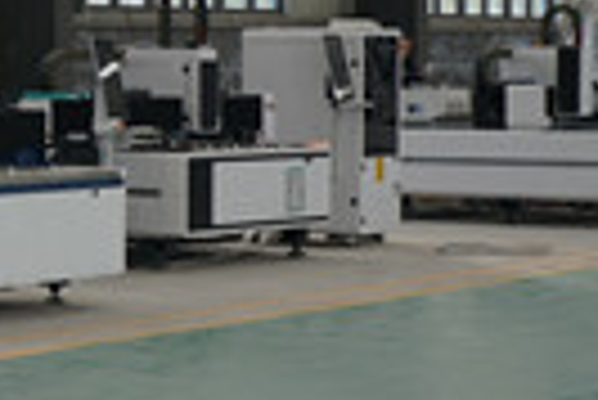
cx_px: -63
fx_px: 2544
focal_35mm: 153
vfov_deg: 9.0
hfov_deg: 13.1
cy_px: 85
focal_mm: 34
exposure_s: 1/160
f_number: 4
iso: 250
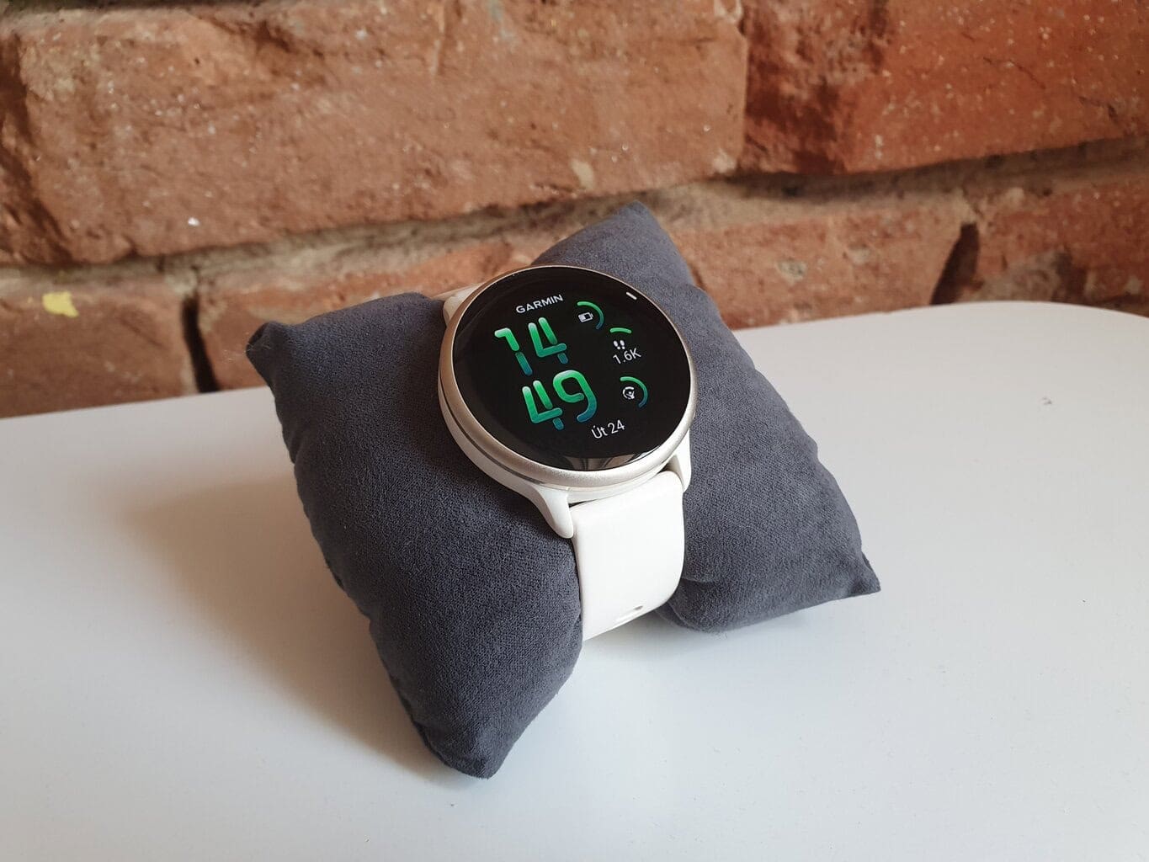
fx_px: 863
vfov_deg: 53.1
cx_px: 574
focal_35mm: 26
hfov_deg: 67.3
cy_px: 431
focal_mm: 4.3
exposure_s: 1/100
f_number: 2.4
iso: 160
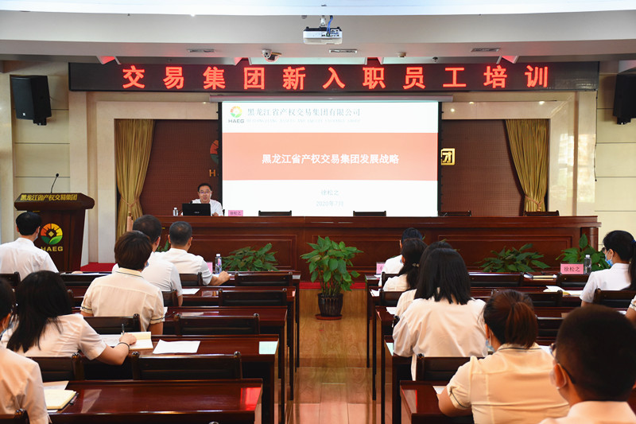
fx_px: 901
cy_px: 212
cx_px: 318
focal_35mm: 51
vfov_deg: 26.5
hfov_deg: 38.9
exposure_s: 1/50
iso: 1100
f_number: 4.2
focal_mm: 34
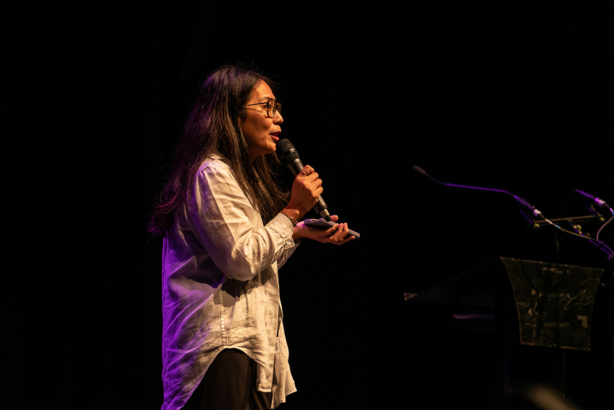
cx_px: 307
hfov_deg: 8.9
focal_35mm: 231
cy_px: 205
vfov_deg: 6.0
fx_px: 3942
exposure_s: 1/200
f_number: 5.6
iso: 3200
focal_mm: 231
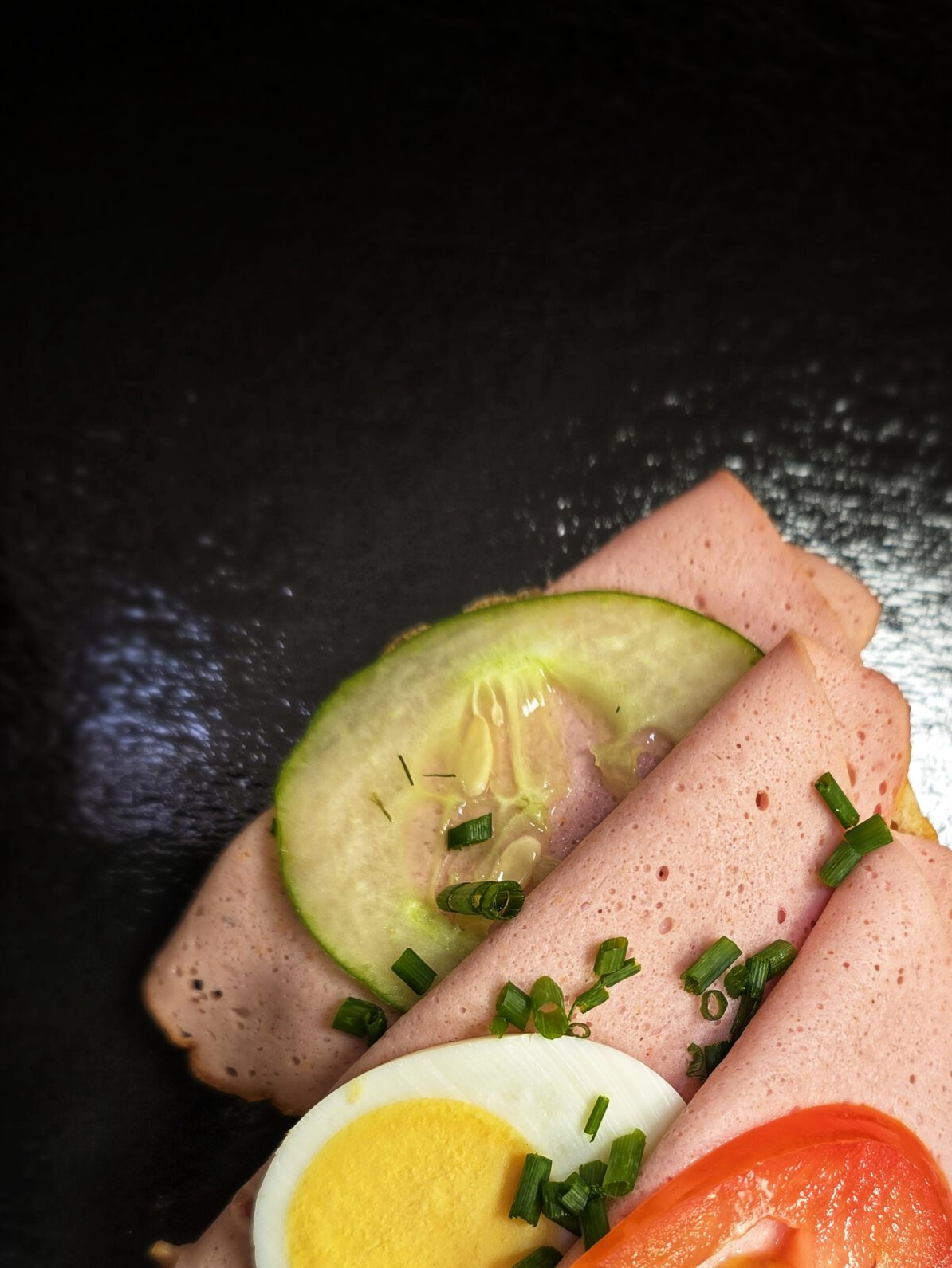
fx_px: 1356
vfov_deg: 47.5
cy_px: 1009
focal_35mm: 37
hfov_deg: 38.3
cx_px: 631
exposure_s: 1/50
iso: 80
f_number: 1.7
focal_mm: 6.3
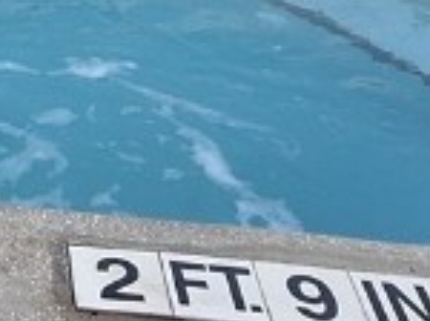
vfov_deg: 14.6
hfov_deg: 19.4
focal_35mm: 89
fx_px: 1104
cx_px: -201
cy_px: -252
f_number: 2.2
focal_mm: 1.74
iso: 50
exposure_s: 1/120
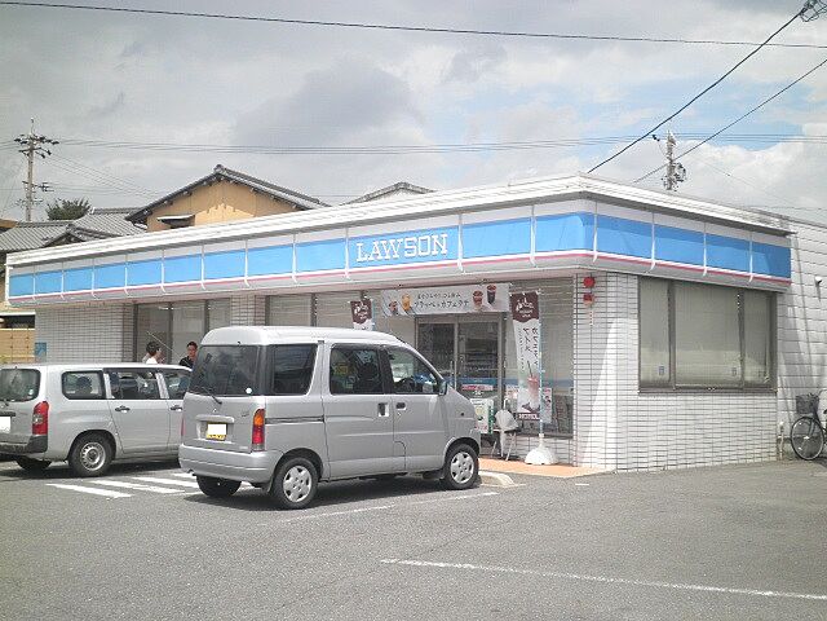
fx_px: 1123
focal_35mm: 47
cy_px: 310
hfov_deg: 40.4
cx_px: 414
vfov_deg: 30.9
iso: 64
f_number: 9.6
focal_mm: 8.3
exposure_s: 1/100
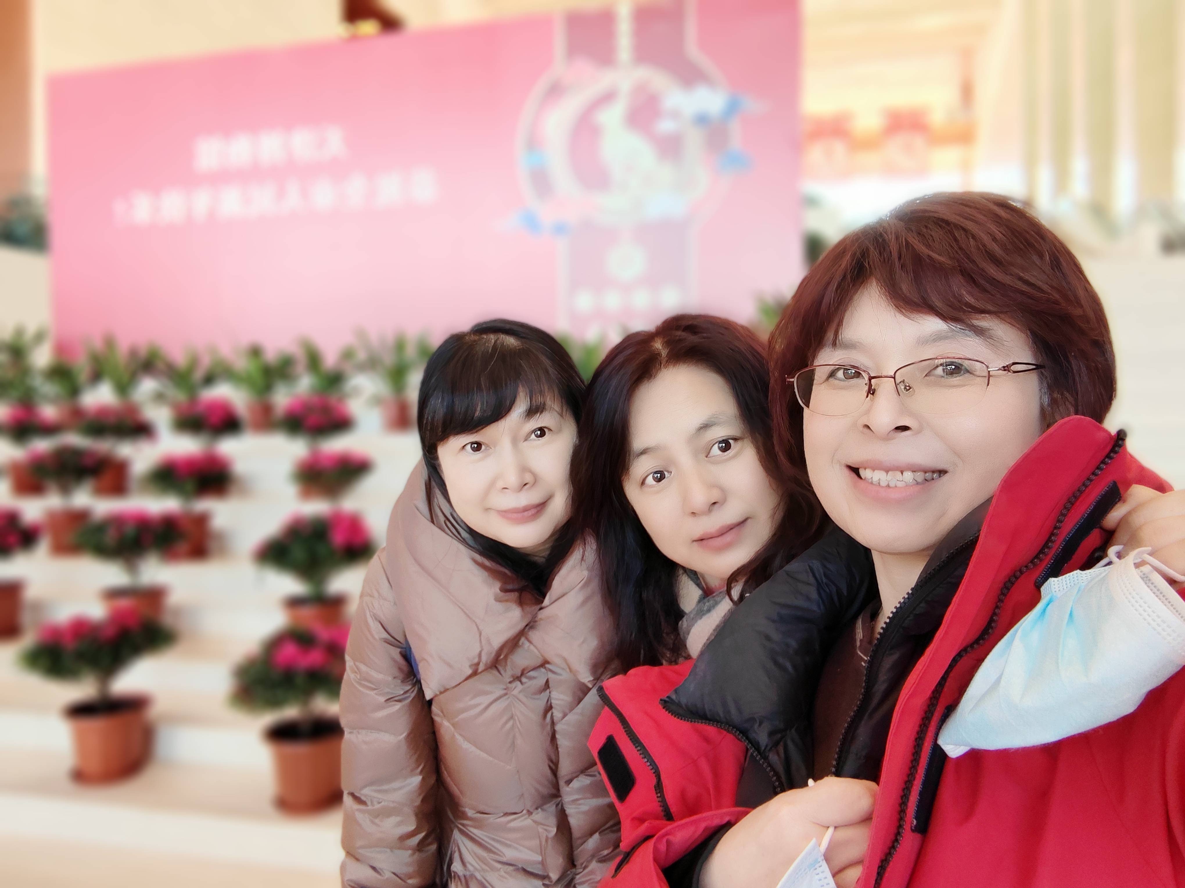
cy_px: 444
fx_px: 787
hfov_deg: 74.0
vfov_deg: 58.8
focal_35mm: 23
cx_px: 592
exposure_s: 1/50
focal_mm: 2.66
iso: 629
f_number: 2.4
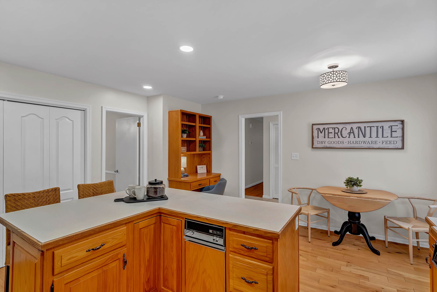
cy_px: 146
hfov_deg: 96.7
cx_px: 218
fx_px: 194
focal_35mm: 16
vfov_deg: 73.8
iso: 250
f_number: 9
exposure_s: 1/10
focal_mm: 16
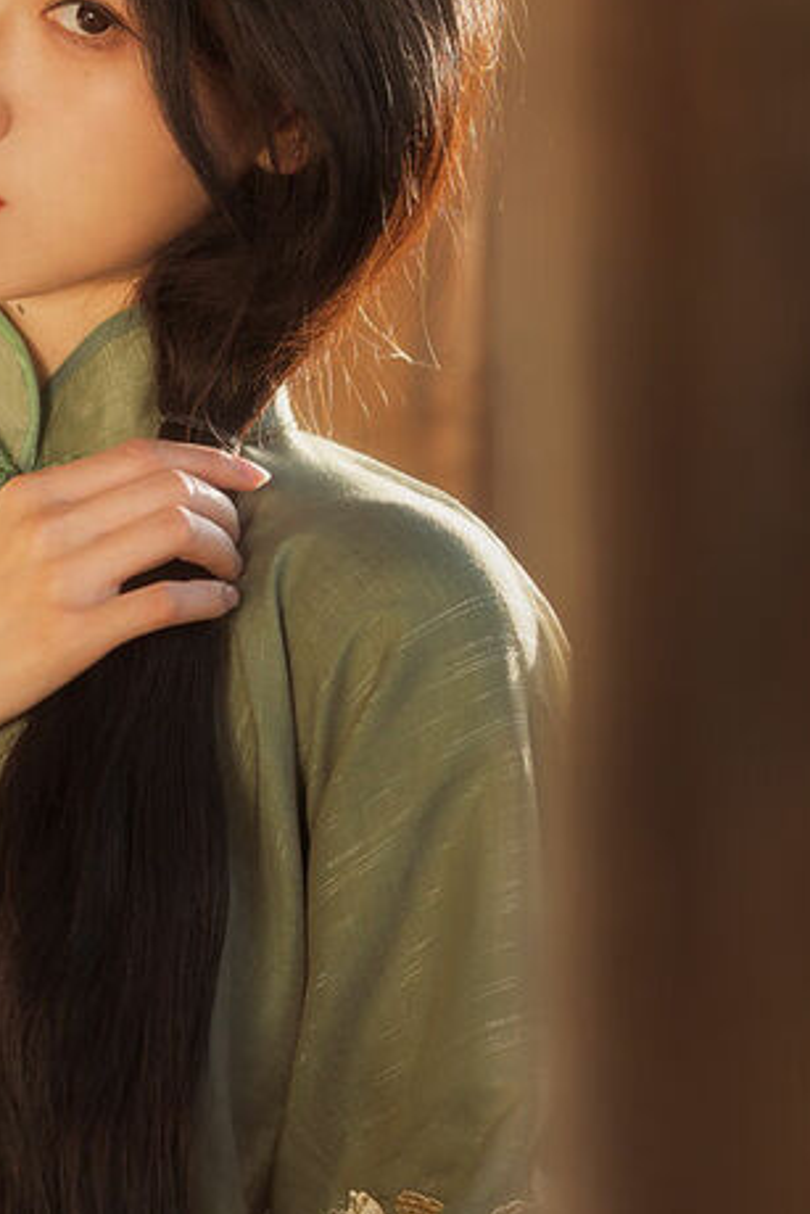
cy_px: 943
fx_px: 11432
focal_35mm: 339
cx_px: -198
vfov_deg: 6.1
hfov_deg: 4.0
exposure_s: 1/250
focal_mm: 100
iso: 100
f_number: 2.8
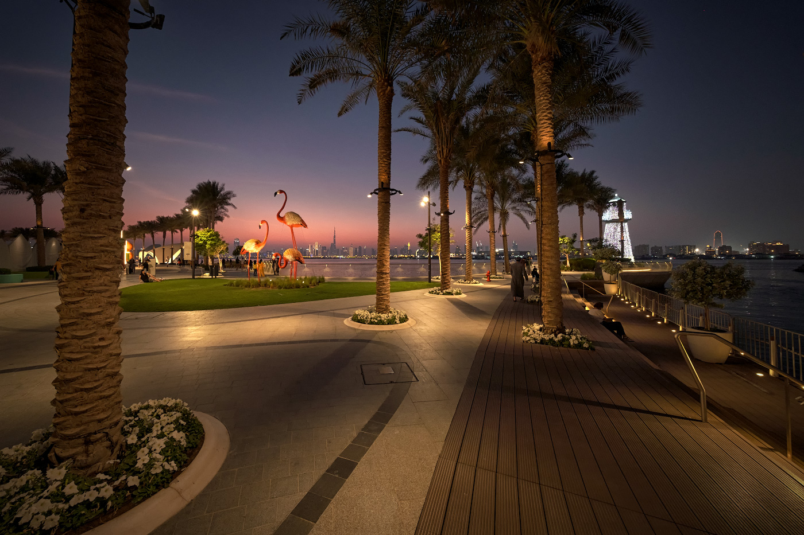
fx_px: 268
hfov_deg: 112.6
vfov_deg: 90.0
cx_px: 402
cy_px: 268
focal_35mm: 12
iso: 2000
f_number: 5.6
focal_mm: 8
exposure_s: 1/15
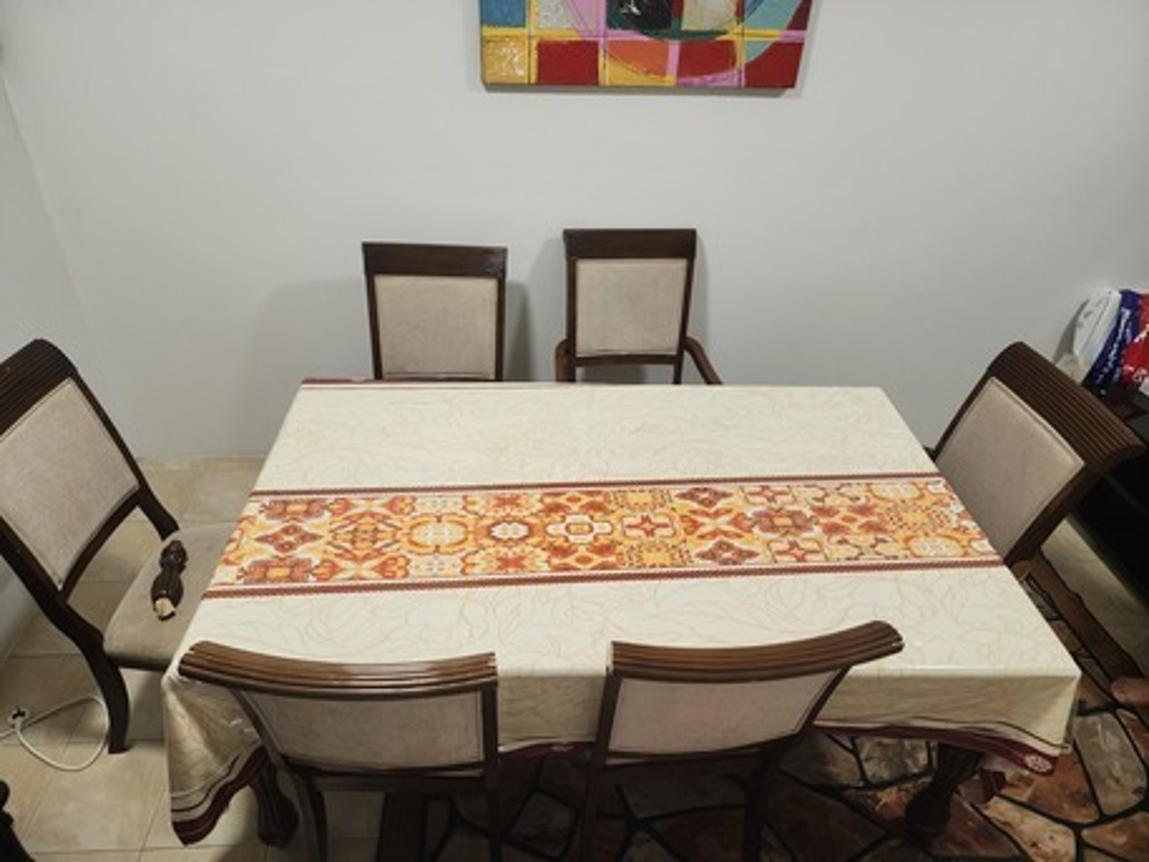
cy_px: 431
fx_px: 764
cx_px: 574
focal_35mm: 23
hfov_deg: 73.9
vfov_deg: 58.9
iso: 400
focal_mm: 6.4
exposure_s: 1/120
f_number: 1.8
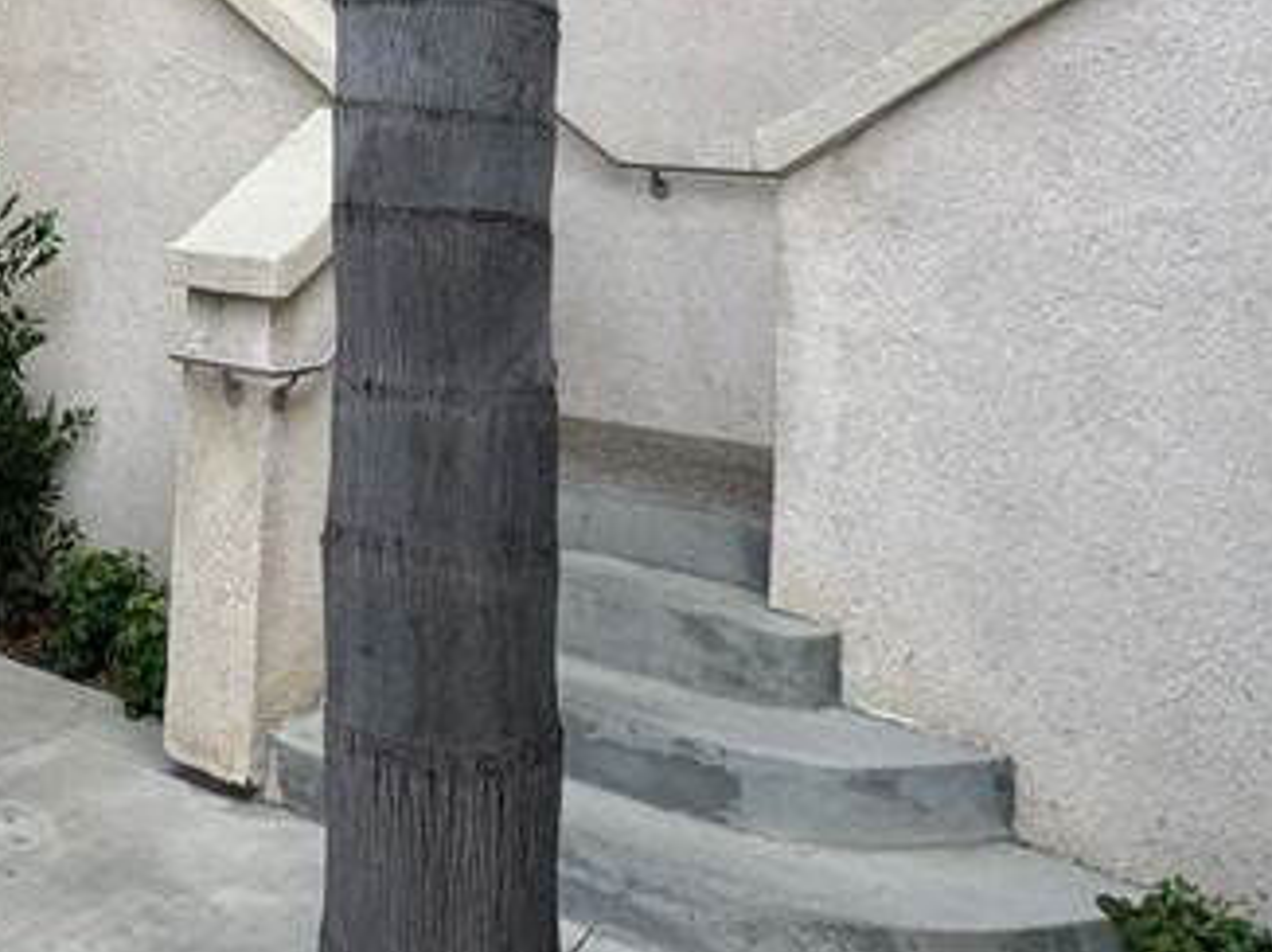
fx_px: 1616
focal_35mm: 44
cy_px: -140
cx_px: 164
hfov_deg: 40.2
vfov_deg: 29.1
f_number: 2.2
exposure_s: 1/225
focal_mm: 2.22
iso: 40
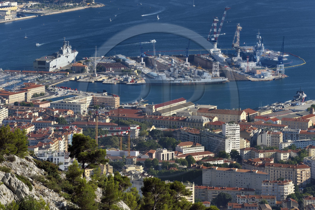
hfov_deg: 10.3
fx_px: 1749
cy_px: 105
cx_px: 158
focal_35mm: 200
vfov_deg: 6.9
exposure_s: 1/250
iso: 200
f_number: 11
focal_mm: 200
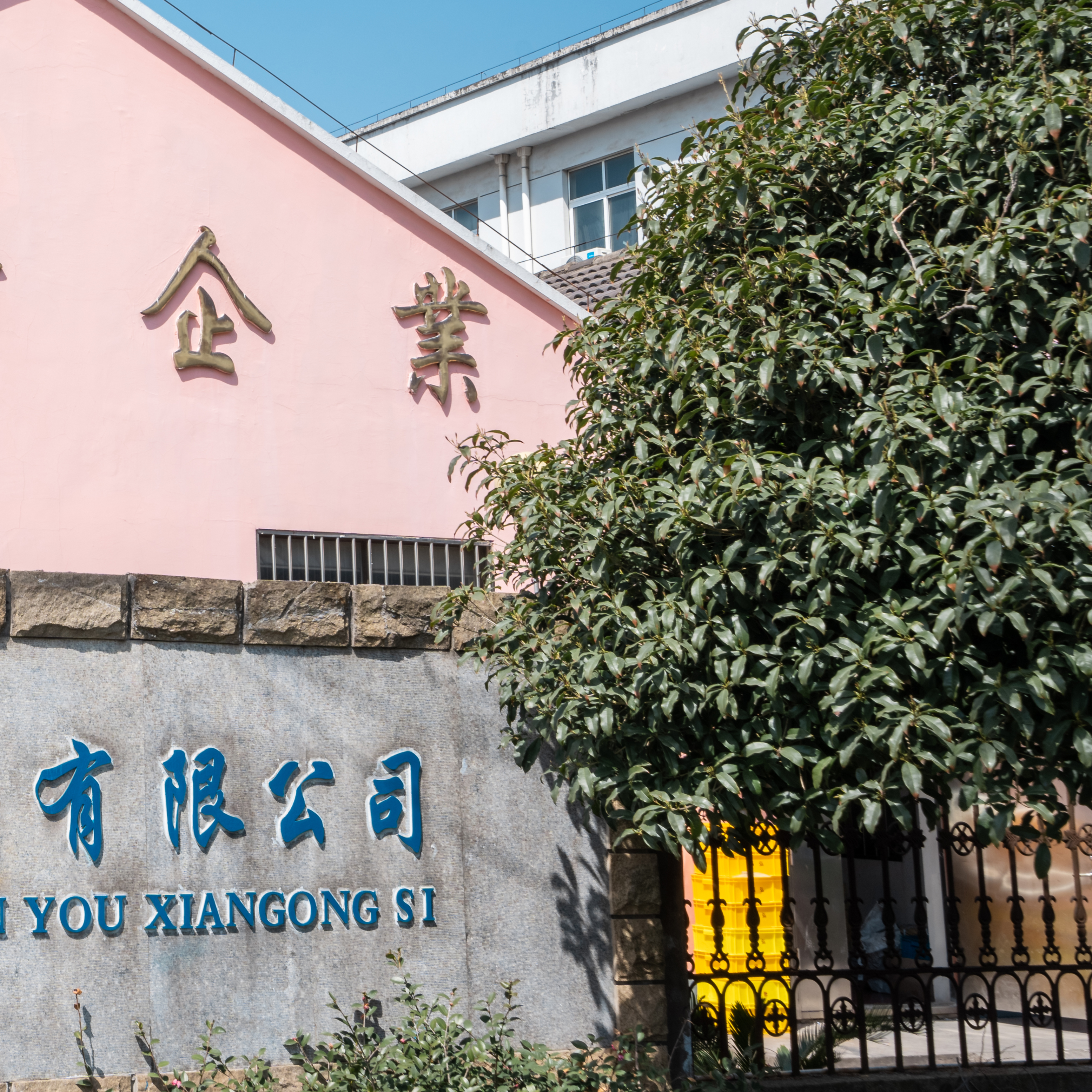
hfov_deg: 24.5
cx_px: 0
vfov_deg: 25.5
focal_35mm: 67
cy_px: 325
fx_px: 2391
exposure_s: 1/100
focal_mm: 35
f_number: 11
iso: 100
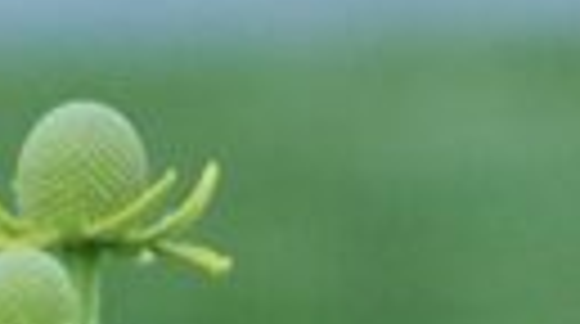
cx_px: 742
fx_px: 28997
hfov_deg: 1.1
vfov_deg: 0.6
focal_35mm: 1889
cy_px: 1584
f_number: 3.2
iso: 100
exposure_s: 1/125
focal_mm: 36.2
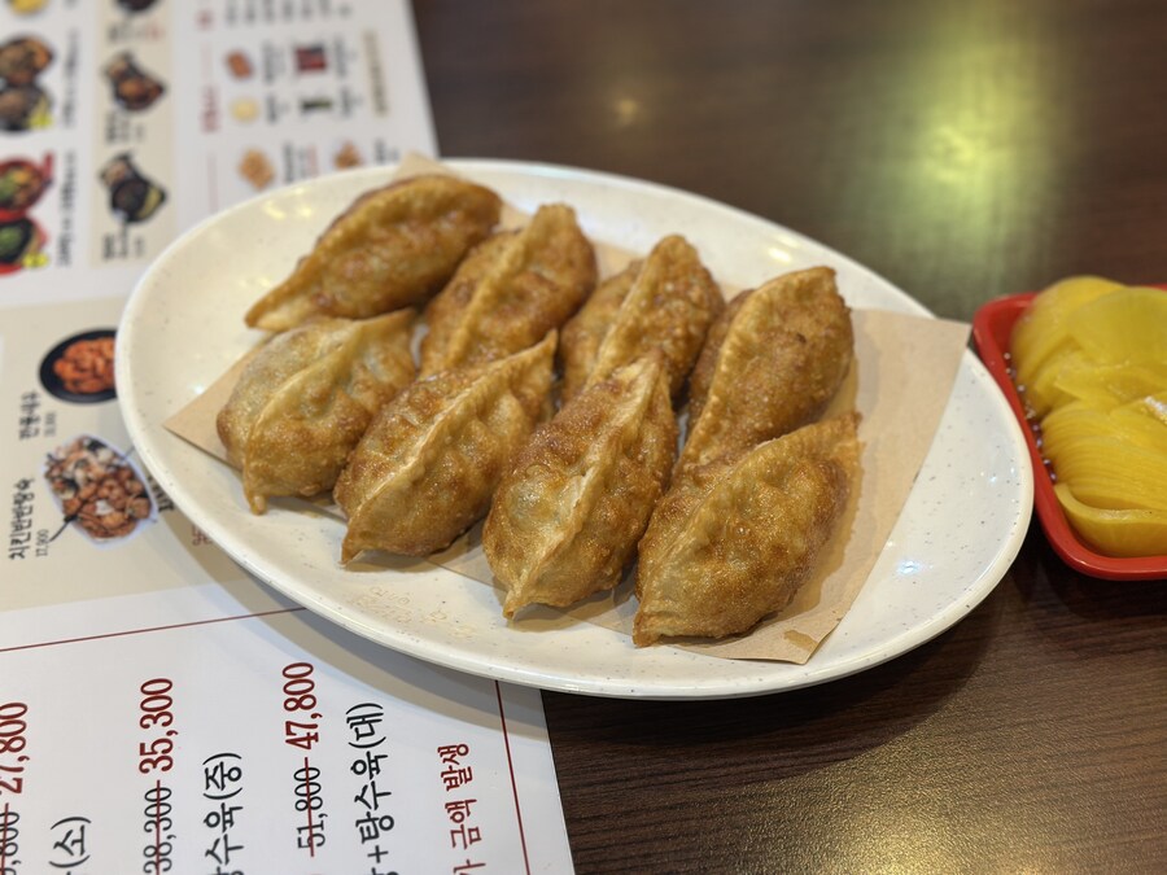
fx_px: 1618
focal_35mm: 48
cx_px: 584
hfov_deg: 39.7
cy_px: 438
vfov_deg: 30.3
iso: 160
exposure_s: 1/60
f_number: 1.78
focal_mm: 6.86
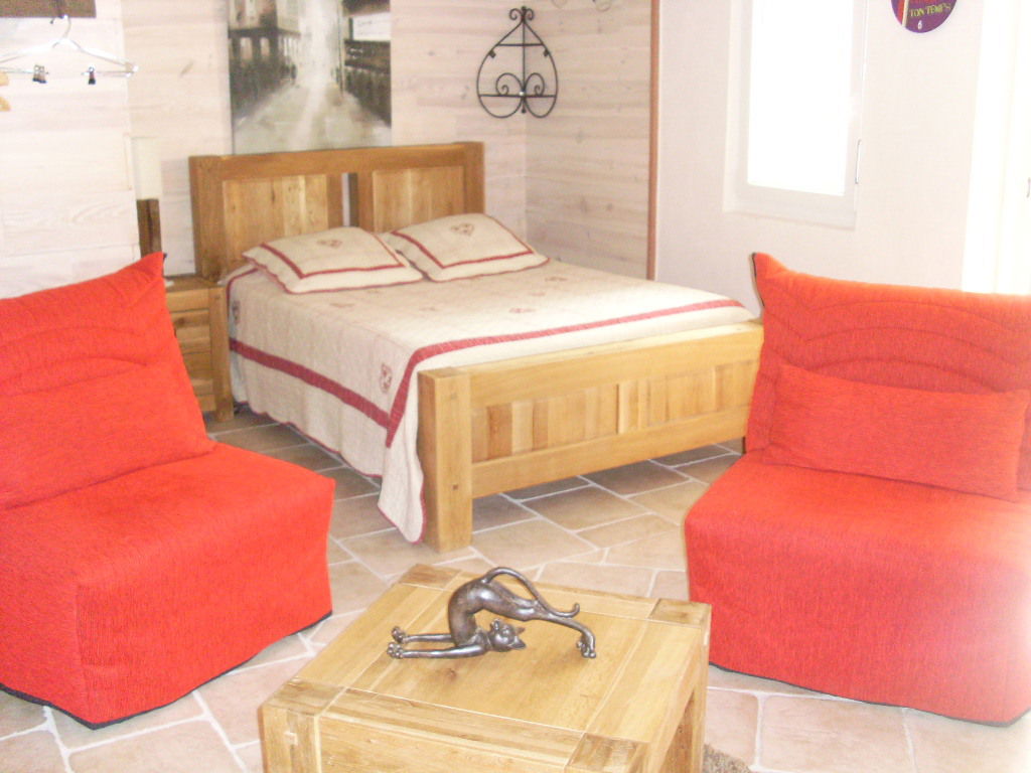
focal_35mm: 38
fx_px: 1132
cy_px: 386
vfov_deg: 37.7
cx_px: 516
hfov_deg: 49.0
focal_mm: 6.3
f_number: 3
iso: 240
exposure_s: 1/45
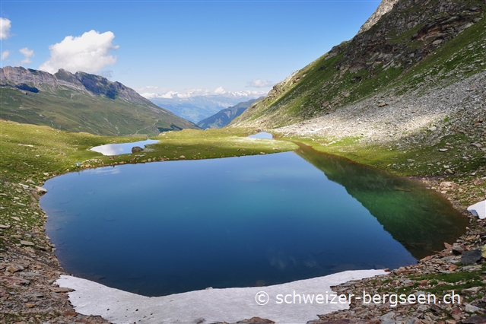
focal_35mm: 27
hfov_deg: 67.4
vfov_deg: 47.9
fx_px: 364
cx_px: 243
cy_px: 162
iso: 200
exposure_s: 1/200
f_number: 10
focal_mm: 18
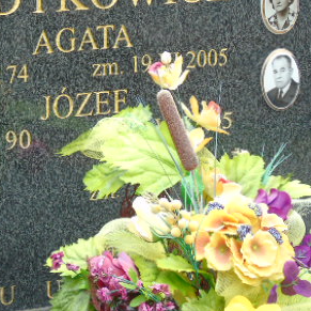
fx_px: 2135
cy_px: 127
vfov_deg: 8.3
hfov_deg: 8.3
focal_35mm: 210
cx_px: 71
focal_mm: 19
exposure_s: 1/160
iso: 80
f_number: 4.4
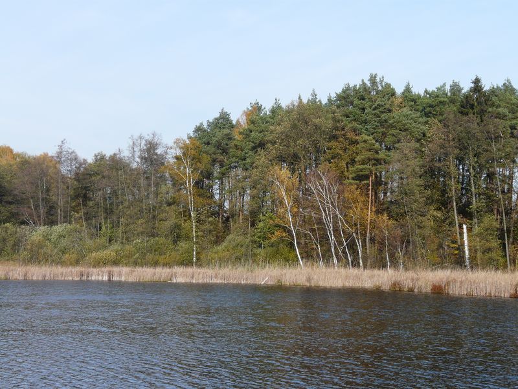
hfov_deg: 29.0
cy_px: 194
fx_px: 1003
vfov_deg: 21.9
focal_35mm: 67
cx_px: 259
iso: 100
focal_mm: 11.1
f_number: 5.6
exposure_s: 1/320
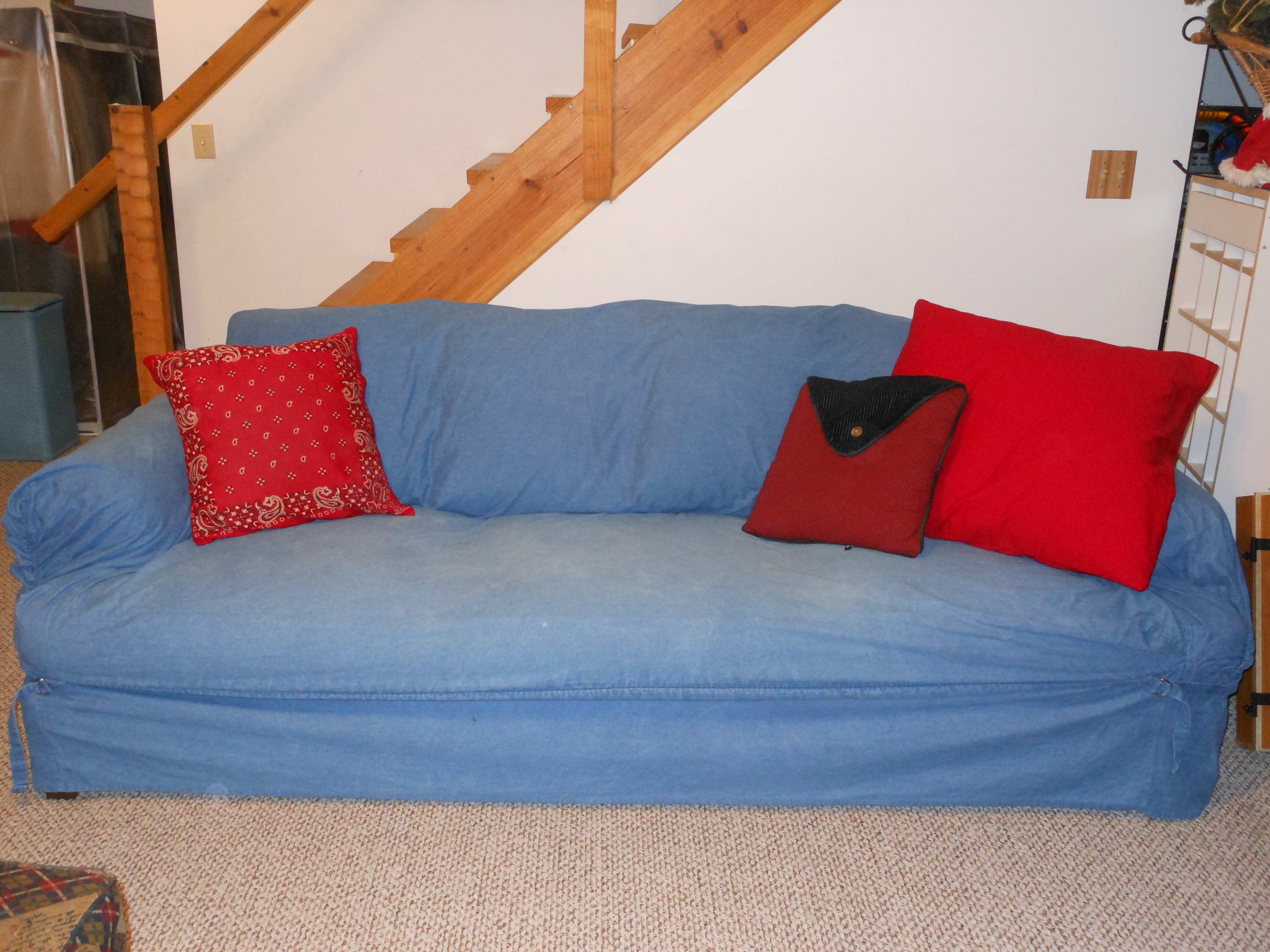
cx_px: 635
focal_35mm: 33
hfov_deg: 55.4
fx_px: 1211
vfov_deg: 42.9
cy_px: 476
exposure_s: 1/25
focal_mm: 5.9
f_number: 4
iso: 400
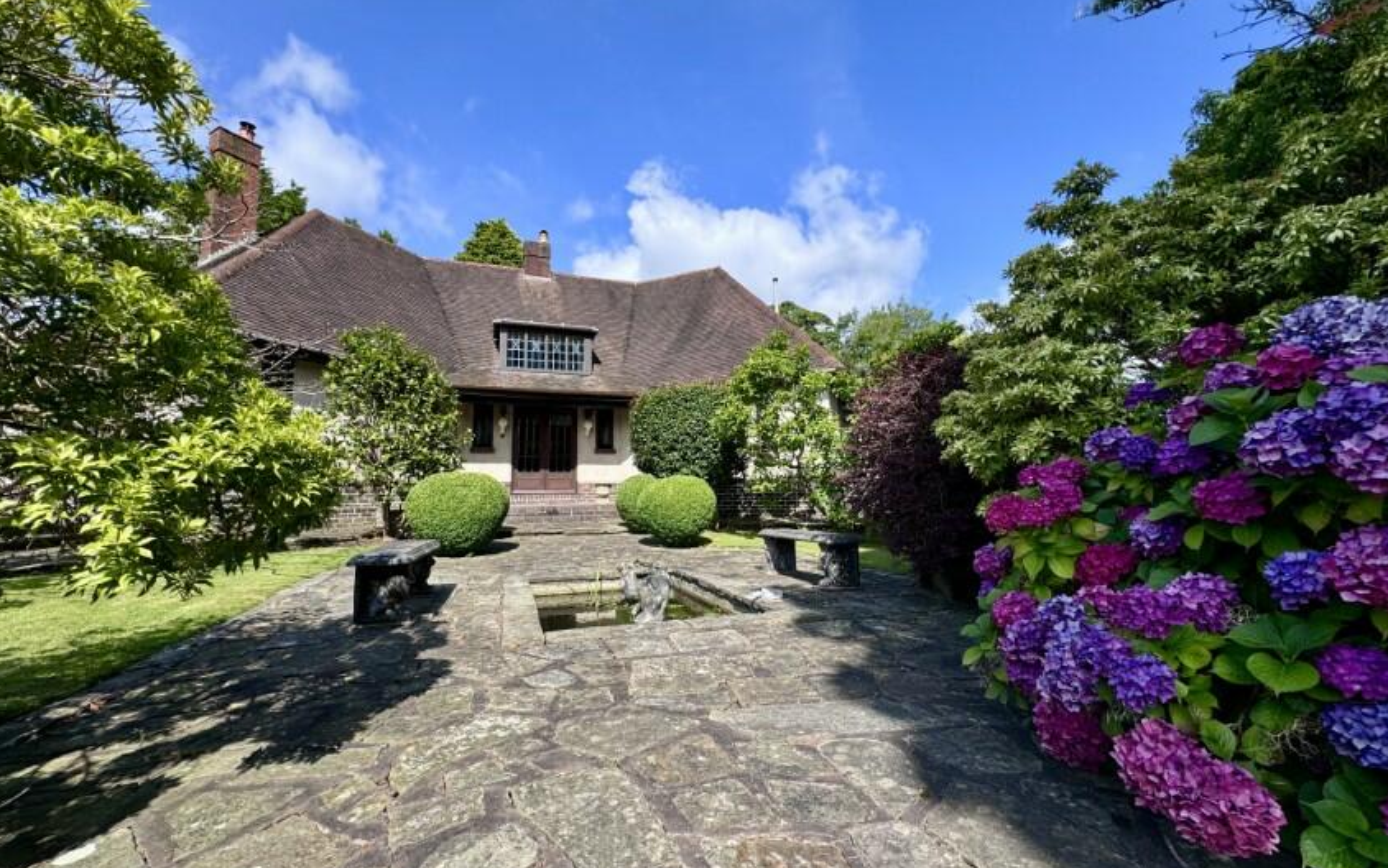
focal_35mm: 15
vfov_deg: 74.8
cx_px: 695
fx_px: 568
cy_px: 441
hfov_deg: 101.4
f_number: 2.2
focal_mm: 2.22
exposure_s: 1/1063
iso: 50
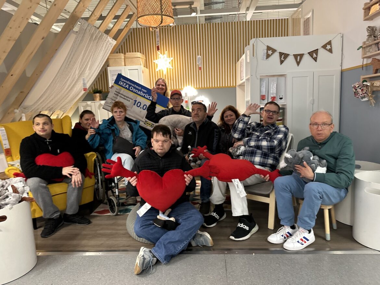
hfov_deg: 71.6
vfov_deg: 56.8
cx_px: 190
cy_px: 142
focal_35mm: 24
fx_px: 264
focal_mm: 6.86
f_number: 1.78
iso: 400
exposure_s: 1/50
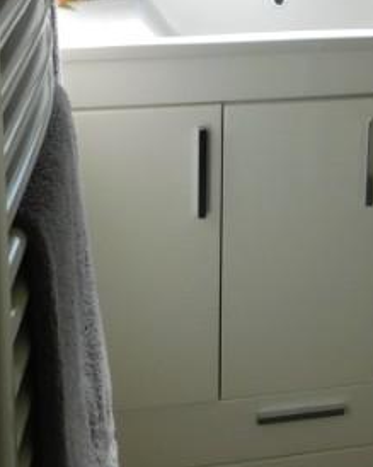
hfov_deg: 17.7
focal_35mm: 84
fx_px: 1160
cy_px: -63
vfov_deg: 21.4
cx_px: 399
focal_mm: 4
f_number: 3
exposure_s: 1/320
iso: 125
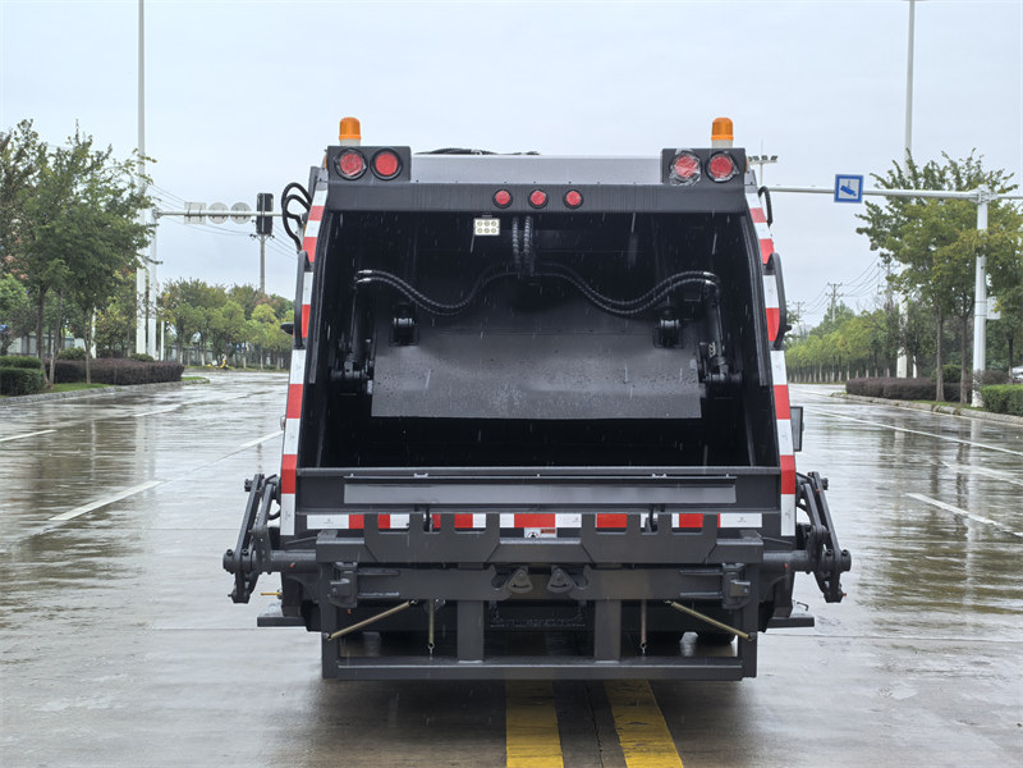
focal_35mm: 56
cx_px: 512
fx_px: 1655
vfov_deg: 26.1
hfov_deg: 34.3
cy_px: 384
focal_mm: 5.75
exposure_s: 1/368
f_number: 2
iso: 50
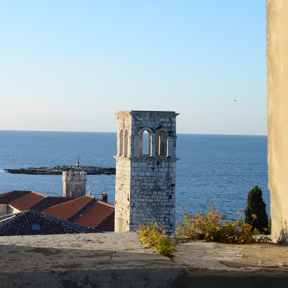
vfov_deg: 19.9
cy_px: 42
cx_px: 115
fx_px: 810
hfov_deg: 20.1
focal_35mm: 86
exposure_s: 1/200
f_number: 6.3
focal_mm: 34
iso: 100
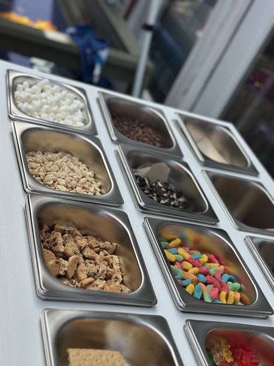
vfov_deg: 39.7
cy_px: 183
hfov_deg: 30.3
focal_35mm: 48
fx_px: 507
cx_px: 137
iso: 100
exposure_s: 1/2890
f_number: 1.78
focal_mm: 6.86
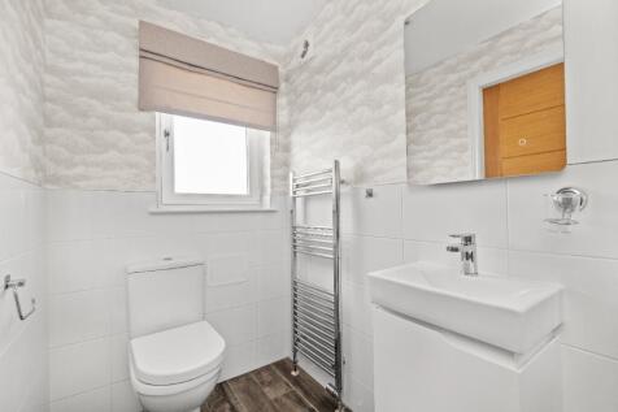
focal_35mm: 15
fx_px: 257
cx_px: 309
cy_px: 206
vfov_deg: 77.3
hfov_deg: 100.4
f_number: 8
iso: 250
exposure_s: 1/6
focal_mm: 10
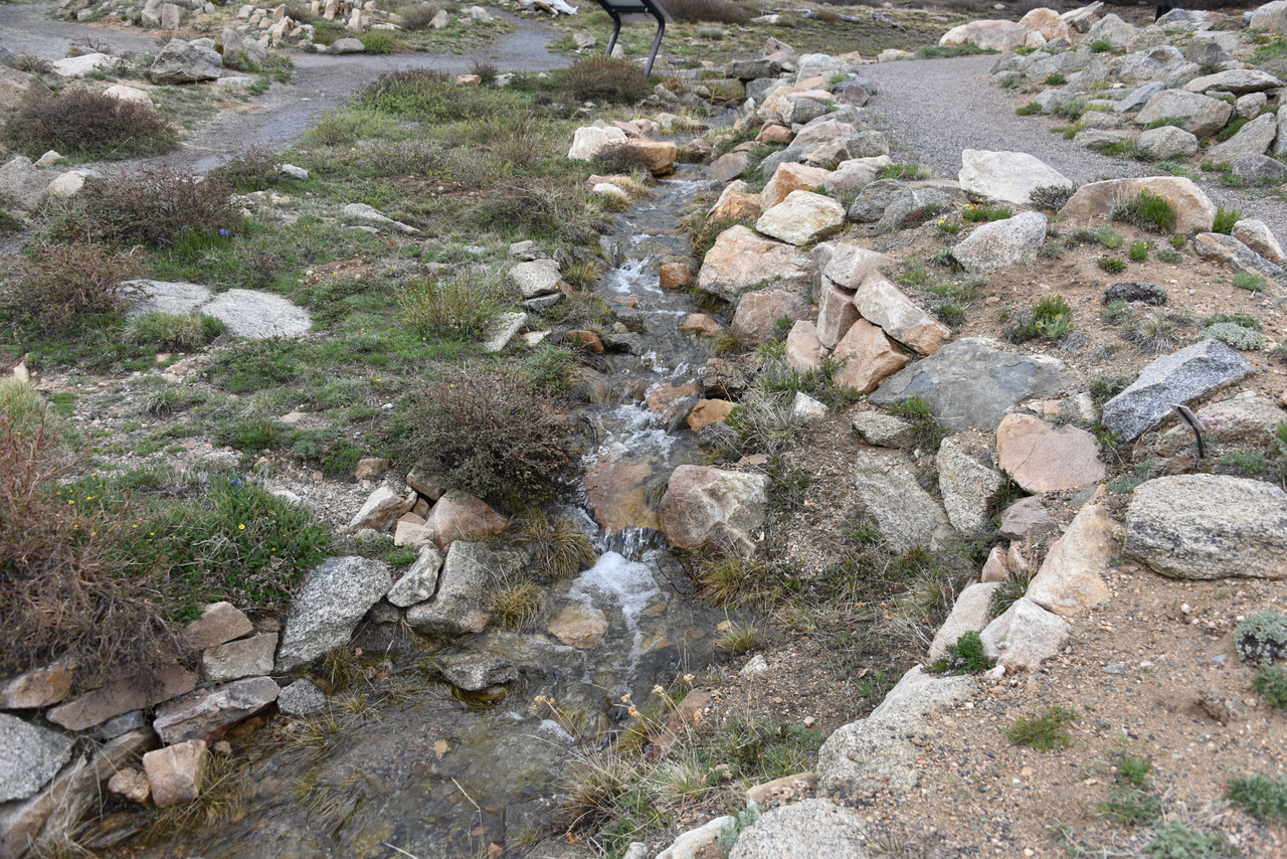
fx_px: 1001
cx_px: 644
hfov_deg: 65.5
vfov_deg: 46.4
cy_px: 430
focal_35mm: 28
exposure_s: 1/160
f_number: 6.3
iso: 100
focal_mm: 28
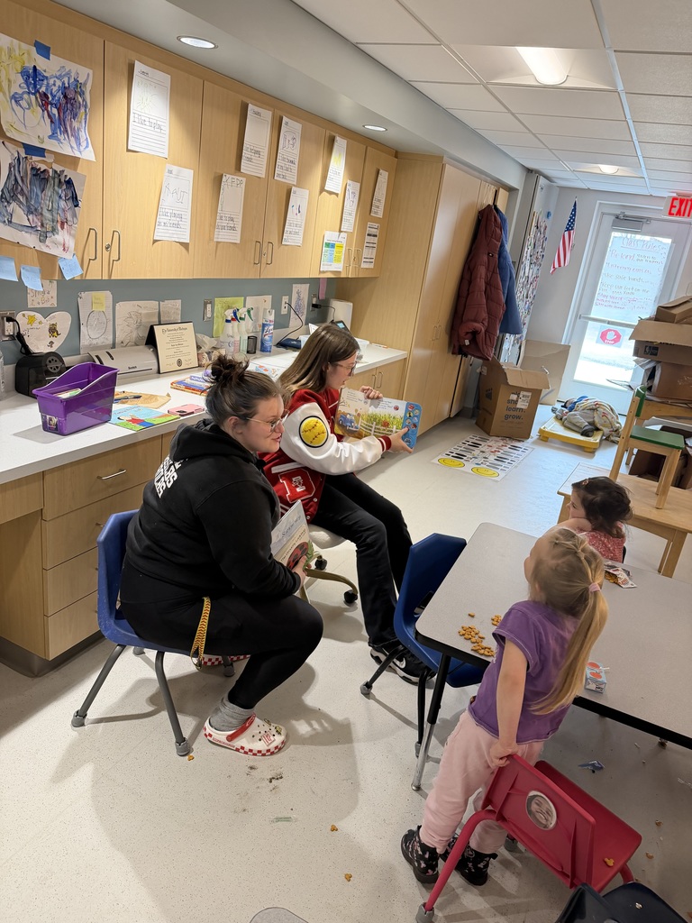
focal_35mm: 24
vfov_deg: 71.6
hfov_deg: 56.8
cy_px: 462
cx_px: 346
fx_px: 640
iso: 200
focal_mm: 6.76
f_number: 1.78
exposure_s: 1/60
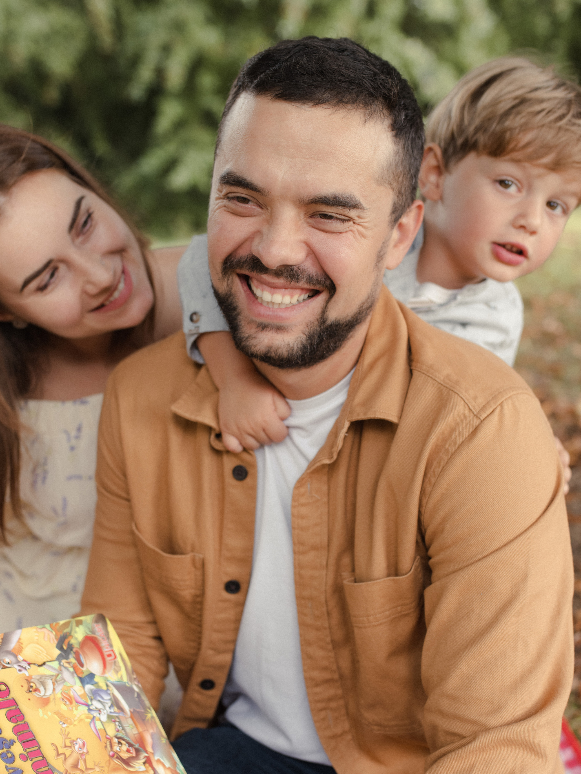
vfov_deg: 40.4
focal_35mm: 47
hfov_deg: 30.9
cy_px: 418
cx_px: 257
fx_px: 1052
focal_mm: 35
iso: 250
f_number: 2.5
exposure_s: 1/500
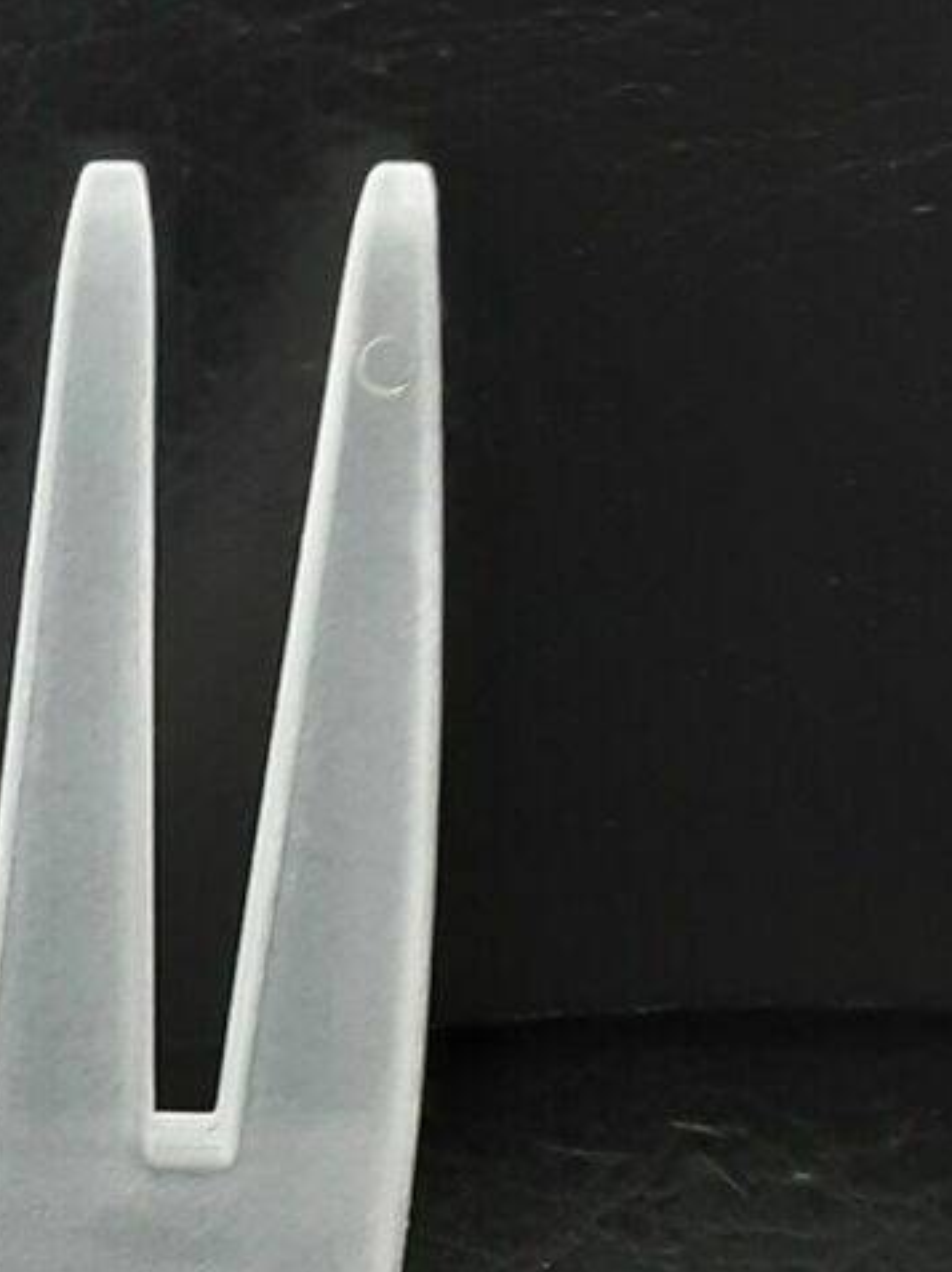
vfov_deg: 20.0
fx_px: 3452
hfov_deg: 15.1
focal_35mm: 94
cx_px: -211
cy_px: 1363
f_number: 1.9
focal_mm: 2.9
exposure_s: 1/50
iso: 200
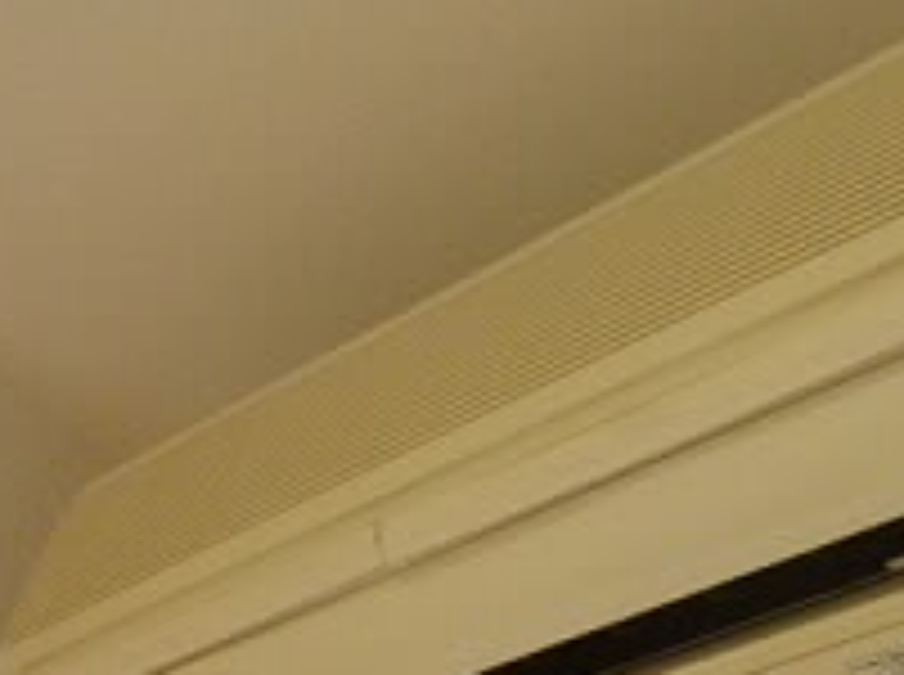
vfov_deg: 25.7
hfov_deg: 33.8
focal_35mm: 56
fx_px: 1460
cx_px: 666
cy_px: 497
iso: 400
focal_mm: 4.5
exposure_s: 1/60
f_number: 3.1
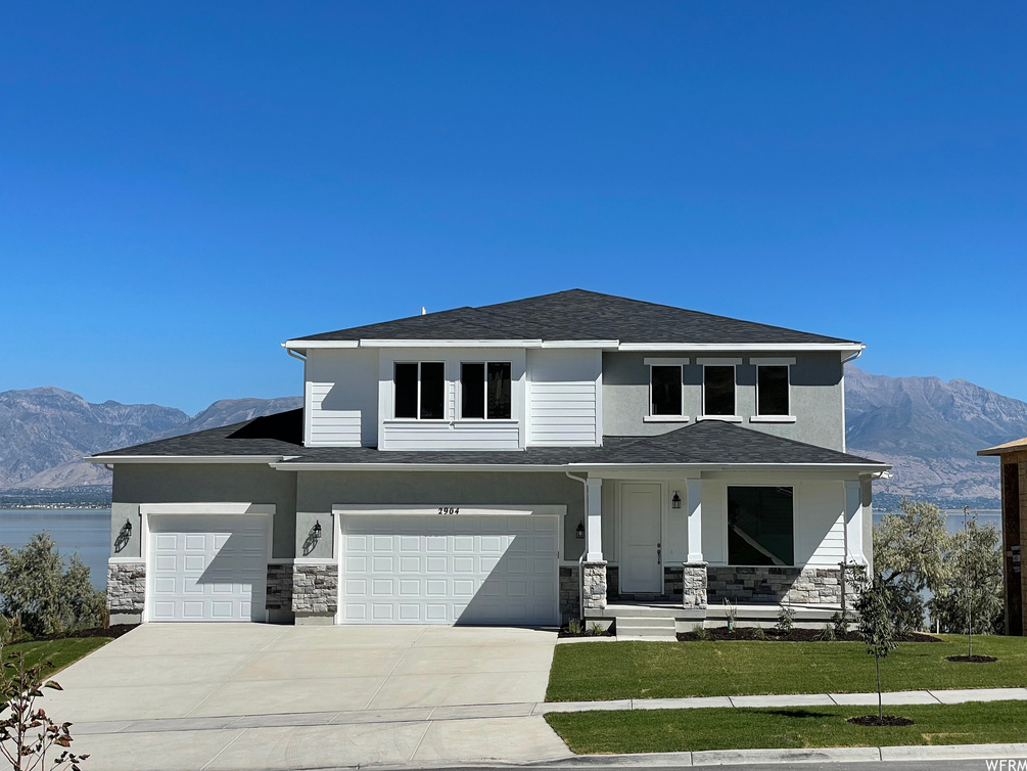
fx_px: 1573
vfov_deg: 27.5
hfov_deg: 36.2
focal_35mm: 53
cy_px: 379
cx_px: 522
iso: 25
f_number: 2
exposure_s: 1/2994
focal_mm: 6
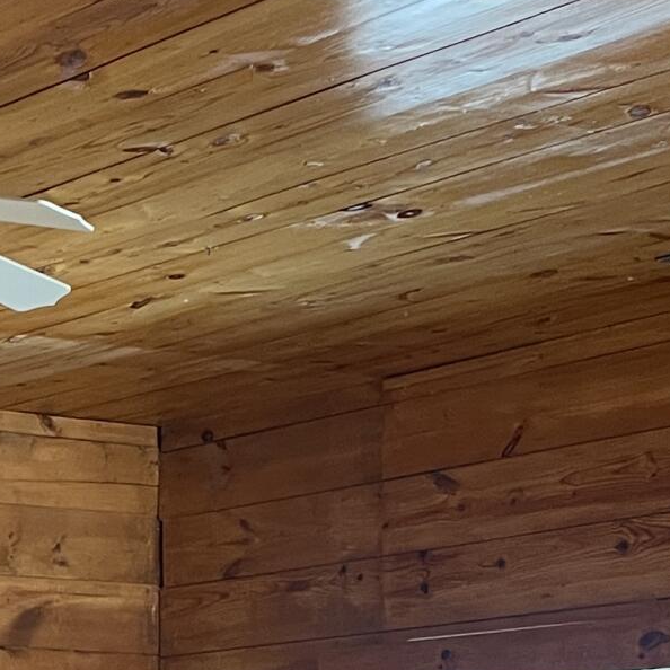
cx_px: -311
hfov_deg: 14.1
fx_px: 2540
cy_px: 650
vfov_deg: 14.8
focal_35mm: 116
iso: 160
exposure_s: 1/60
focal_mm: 4.2
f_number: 1.6
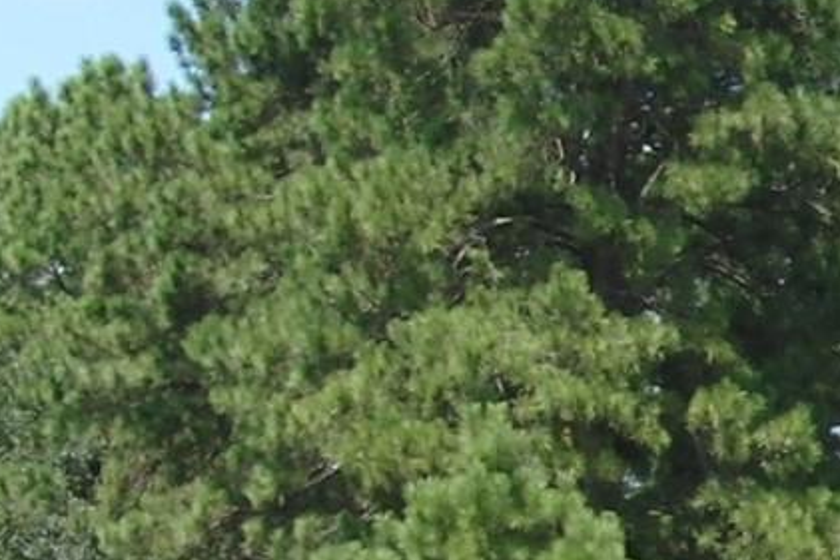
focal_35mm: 182
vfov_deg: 7.3
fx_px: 4248
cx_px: 1391
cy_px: 1010
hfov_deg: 10.7
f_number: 2.7
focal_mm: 7.3
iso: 100
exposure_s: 1/1000
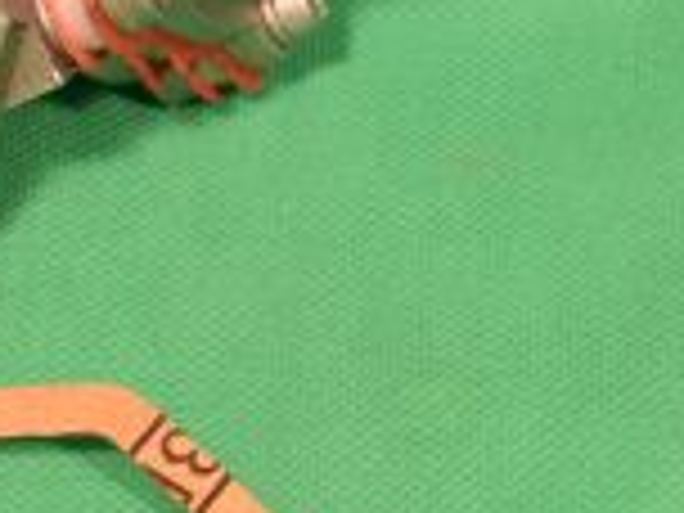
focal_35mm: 262
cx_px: 99
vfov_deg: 5.7
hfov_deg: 7.5
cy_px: 18
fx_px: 5177
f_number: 14
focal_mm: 46
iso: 1000
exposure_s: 1/80
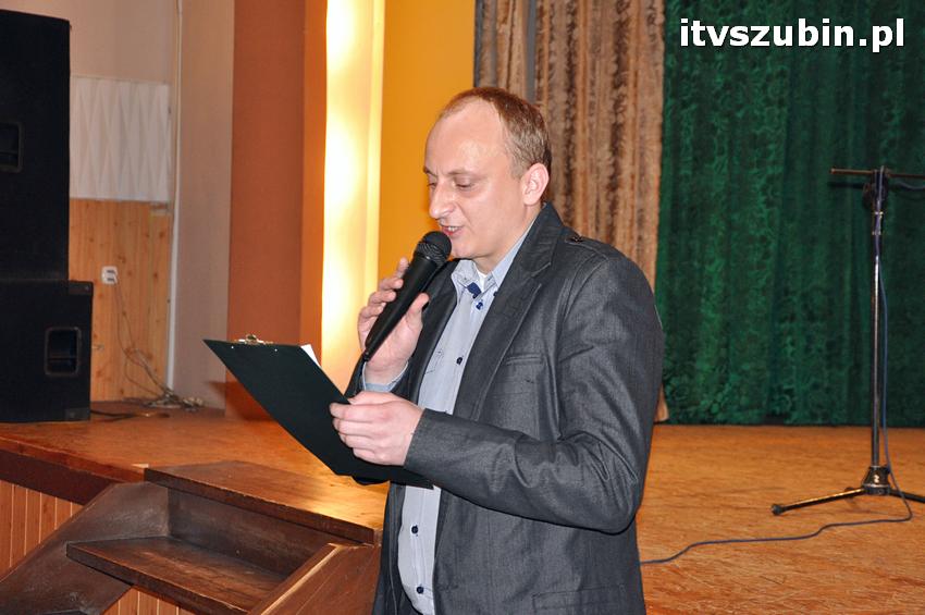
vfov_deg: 18.9
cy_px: 308
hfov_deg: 28.1
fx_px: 1848
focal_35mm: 72
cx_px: 462
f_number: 4.8
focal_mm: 48
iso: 1250
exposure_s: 1/60
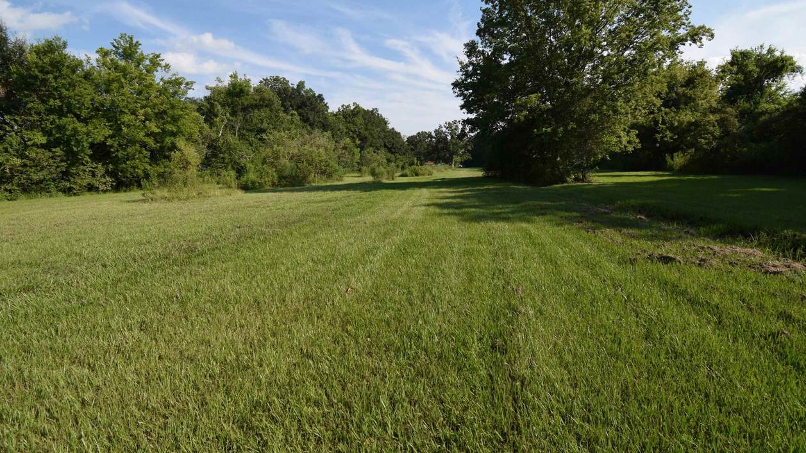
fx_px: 342
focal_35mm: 16
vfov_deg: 67.0
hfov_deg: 99.4
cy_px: 214
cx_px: 405
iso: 200
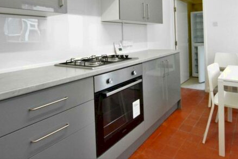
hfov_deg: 71.4
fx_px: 159
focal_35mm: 24
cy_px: 32
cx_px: 160
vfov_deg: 50.0
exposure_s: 1/13
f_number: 10
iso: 6400
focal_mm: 10
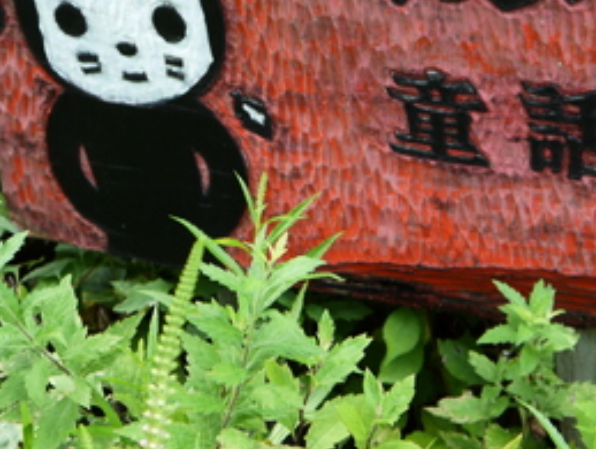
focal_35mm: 111
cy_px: 154
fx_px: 1914
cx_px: 290
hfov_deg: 17.7
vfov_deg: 13.4
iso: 125
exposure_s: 1/60
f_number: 4.5
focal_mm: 24
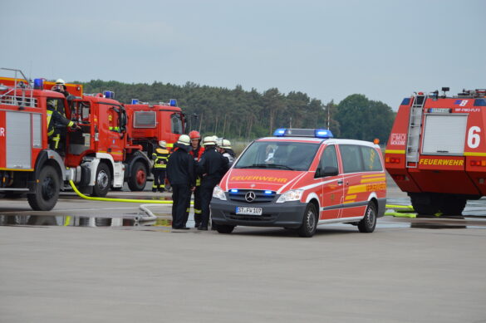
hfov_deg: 14.9
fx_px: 1861
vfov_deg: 9.9
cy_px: 162
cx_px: 243
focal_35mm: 138
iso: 400
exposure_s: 1/1600
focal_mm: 92
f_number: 6.3
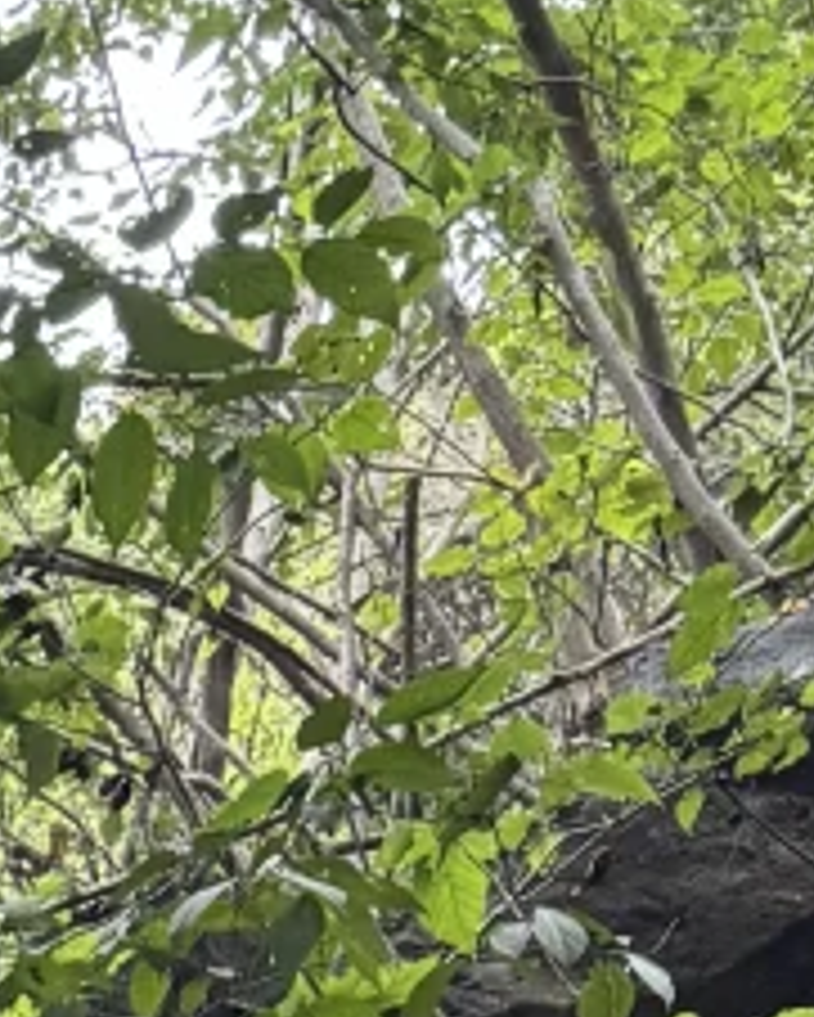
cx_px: -580
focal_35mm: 149
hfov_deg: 9.9
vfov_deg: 10.6
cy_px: 2628
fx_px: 4484
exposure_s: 1/60
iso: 400
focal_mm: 6.76
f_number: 1.78
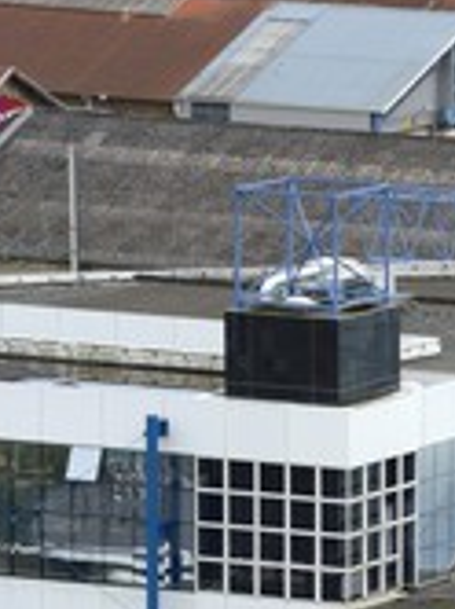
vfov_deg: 4.1
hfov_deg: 3.0
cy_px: 492
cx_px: 668
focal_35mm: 487
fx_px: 8557
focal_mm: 200
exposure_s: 1/320
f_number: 14
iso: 400
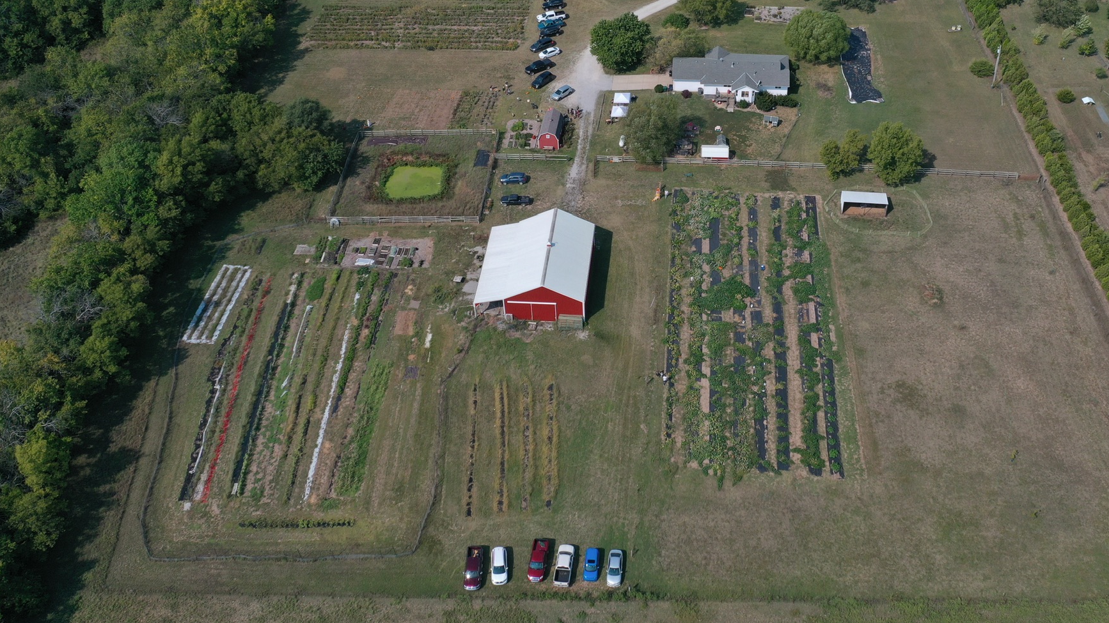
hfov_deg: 51.5
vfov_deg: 30.1
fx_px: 1147
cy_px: 191
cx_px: 610
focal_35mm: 39
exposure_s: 1/640
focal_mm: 10.26
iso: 100
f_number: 6.3
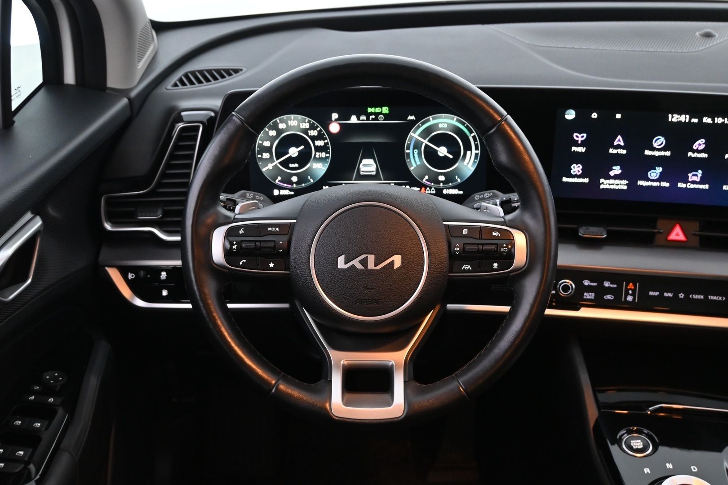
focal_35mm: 40
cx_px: 364
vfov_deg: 33.6
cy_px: 242
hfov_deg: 48.7
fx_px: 804
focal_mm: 26.5
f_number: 4.5
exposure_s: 1/25
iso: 1600
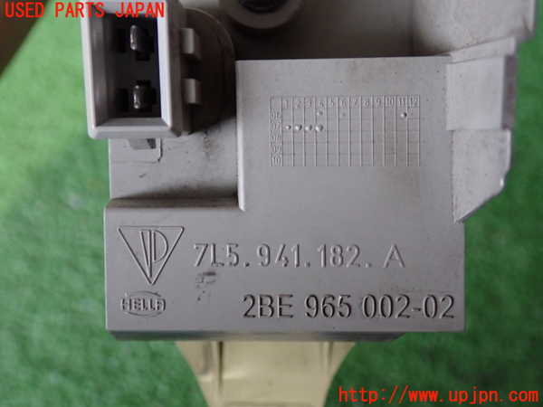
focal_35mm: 38
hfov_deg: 49.0
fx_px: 596
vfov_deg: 37.7
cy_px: 204
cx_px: 272
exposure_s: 1/40
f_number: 2.7
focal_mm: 6.83
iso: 640
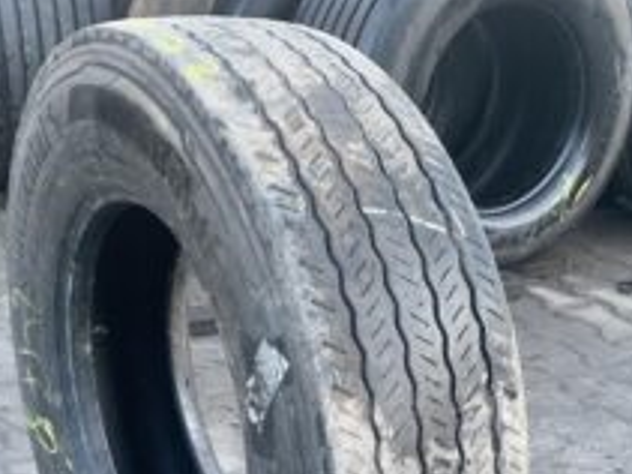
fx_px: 967
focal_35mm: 53
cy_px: 406
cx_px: 288
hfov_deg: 36.2
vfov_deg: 26.8
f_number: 1.8
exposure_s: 1/105
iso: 100
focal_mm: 4.25
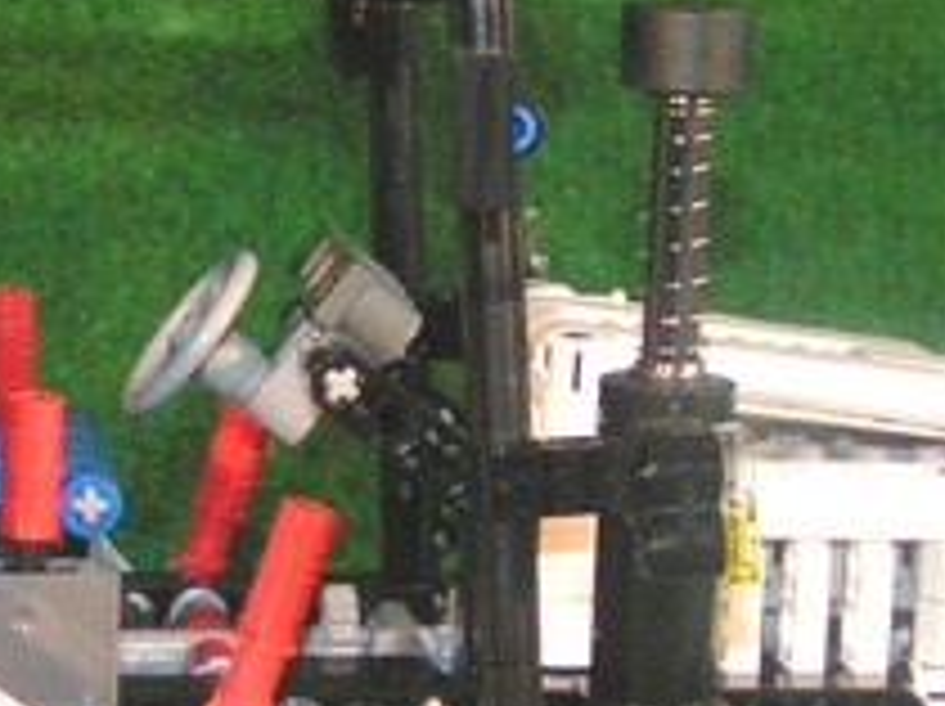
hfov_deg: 16.9
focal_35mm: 116
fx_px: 3163
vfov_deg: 12.7
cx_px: 189
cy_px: 625
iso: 200
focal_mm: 5.8
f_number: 2.8
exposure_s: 1/40
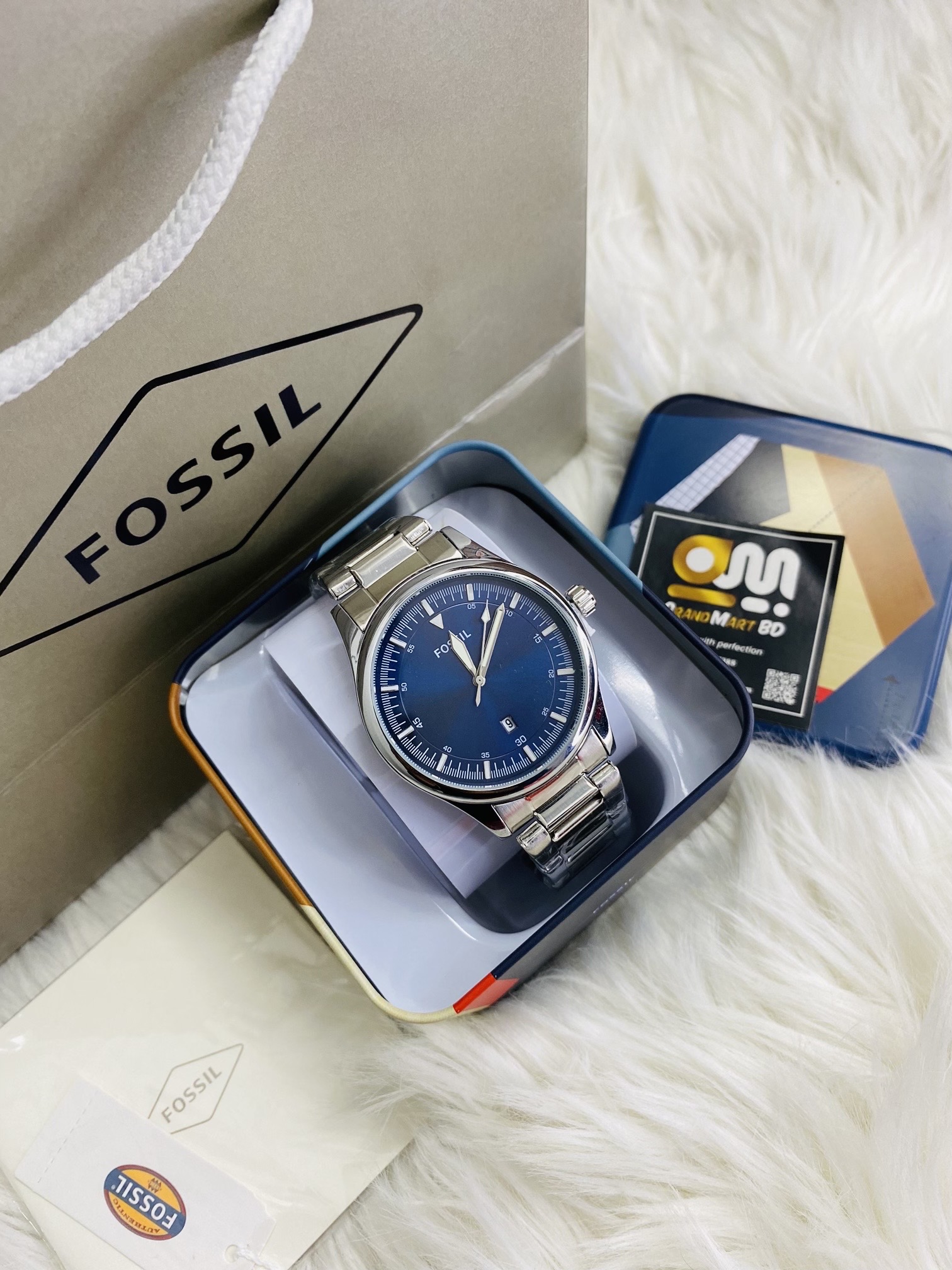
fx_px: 953
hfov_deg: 53.1
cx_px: 476
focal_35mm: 26
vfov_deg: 67.3
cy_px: 635
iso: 100
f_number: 1.8
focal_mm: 4.25
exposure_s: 1/100
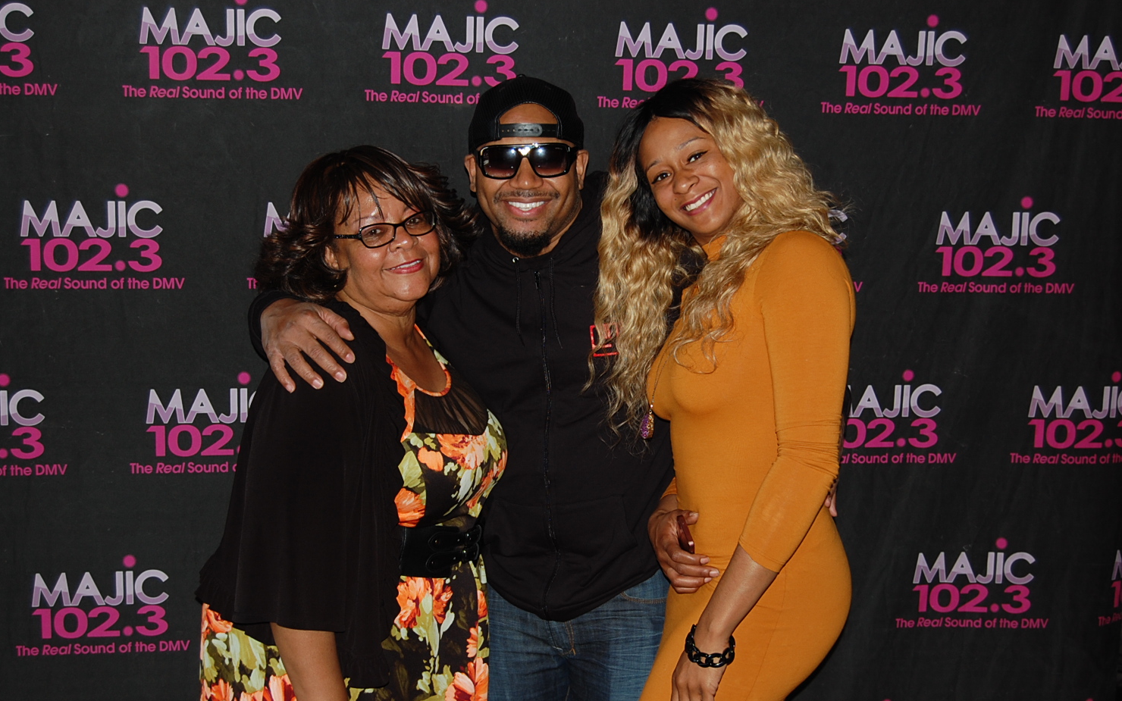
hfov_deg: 34.5
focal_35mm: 59
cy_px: 374
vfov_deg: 22.0
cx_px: 565
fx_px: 1804
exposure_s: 1/125
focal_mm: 38
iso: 220
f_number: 5.6
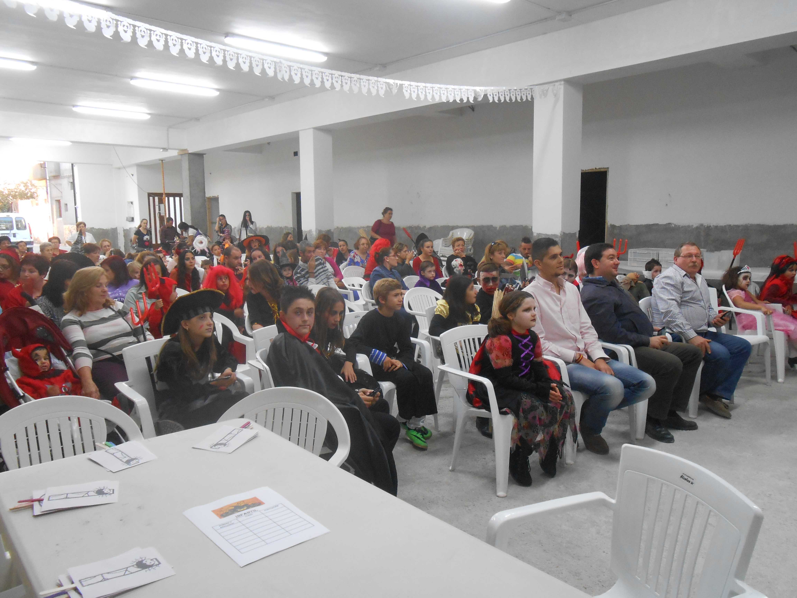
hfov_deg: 67.3
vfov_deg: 53.1
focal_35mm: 26
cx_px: 398
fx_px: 599
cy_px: 299
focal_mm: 4.6
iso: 320
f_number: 3.5
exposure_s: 1/30
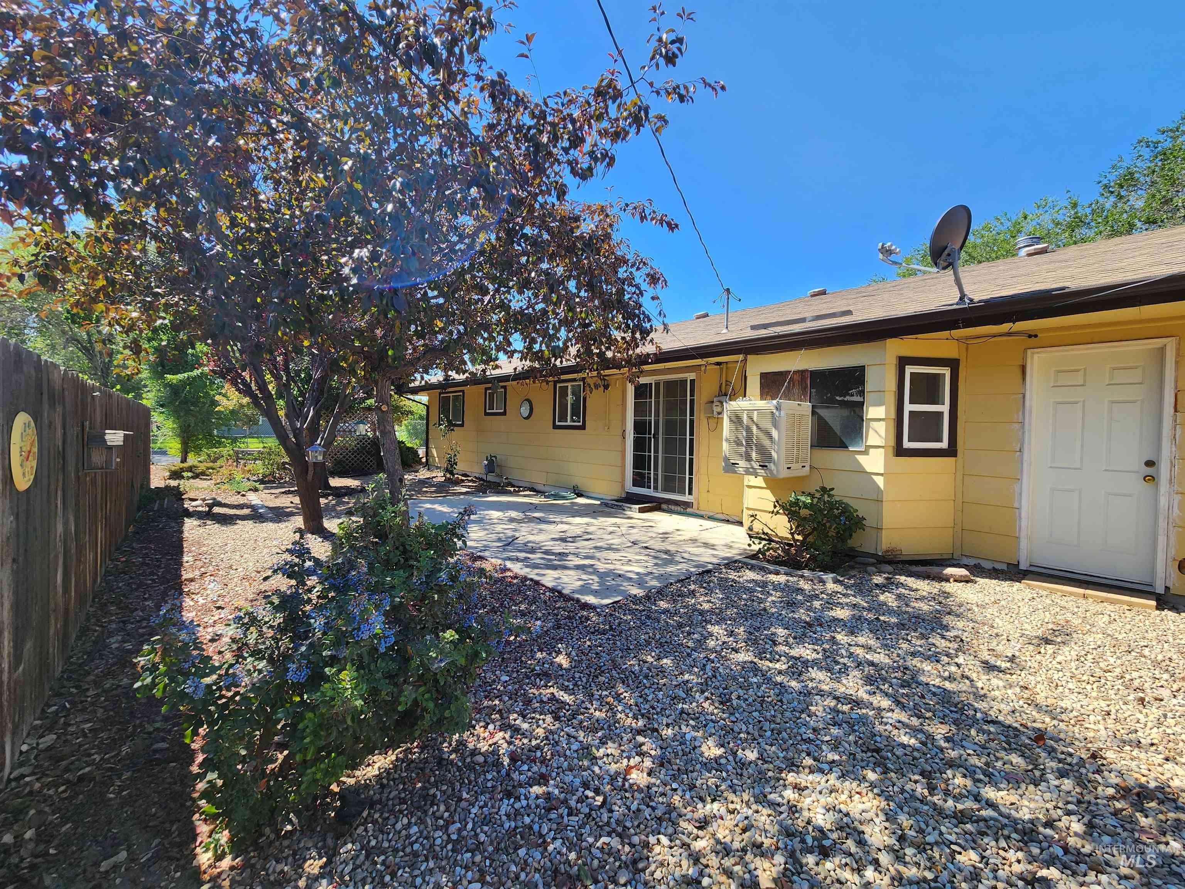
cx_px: 592
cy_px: 444
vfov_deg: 89.9
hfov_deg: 106.2
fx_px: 445
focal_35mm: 13
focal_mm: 2.2
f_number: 2.2
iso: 50
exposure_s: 1/807
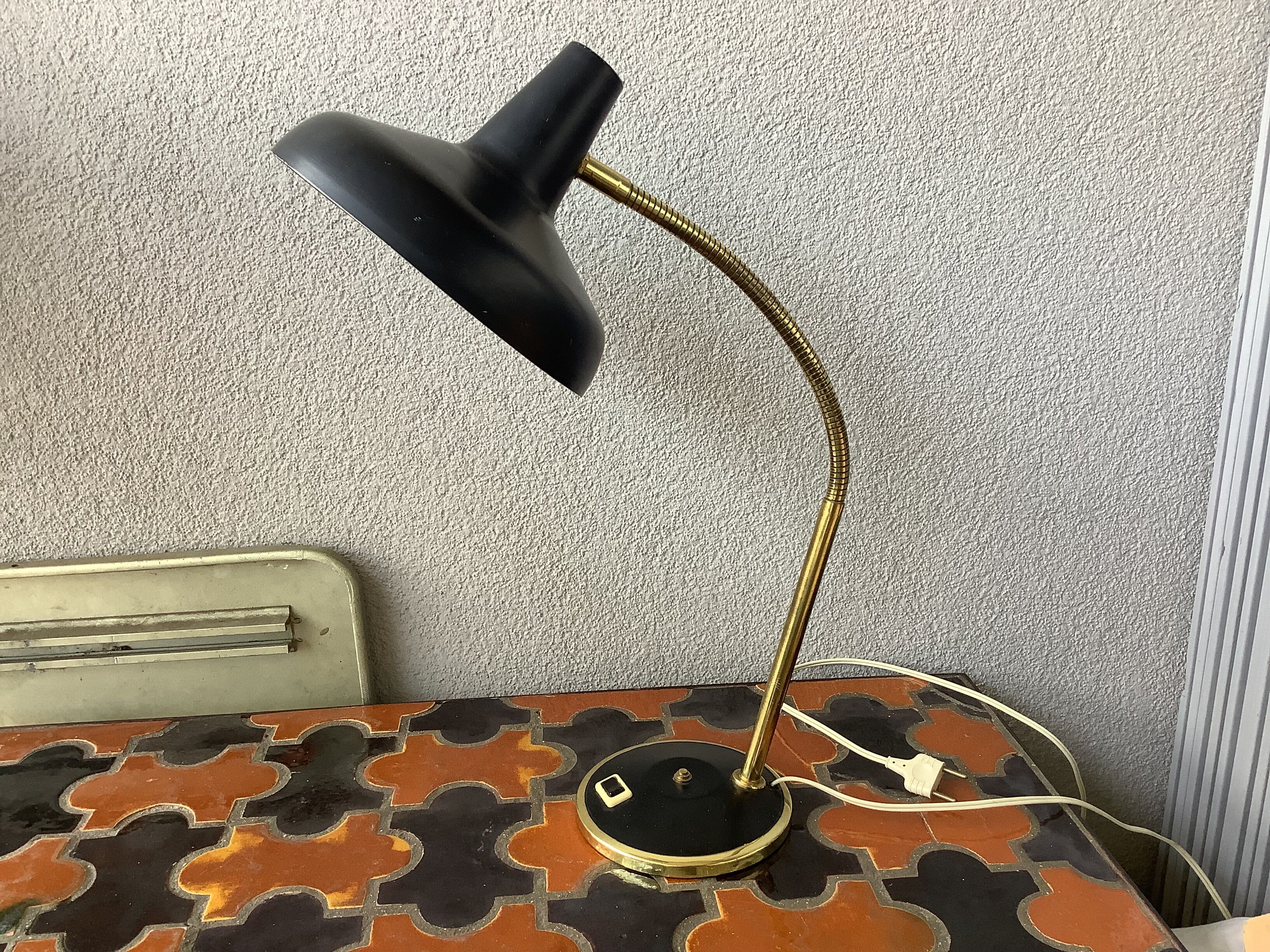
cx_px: 635
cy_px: 476
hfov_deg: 58.4
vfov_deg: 45.4
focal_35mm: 31
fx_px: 1137
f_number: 2.4
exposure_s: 1/60
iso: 64
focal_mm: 3.3
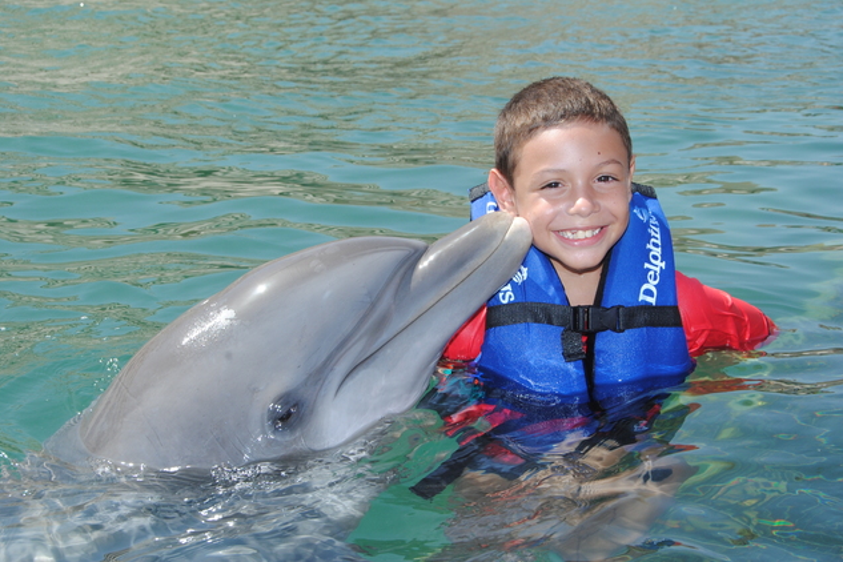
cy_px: 284
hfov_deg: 25.7
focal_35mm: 79
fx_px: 1850
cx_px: 425
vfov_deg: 17.3
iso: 200
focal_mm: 52
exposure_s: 1/200
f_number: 11
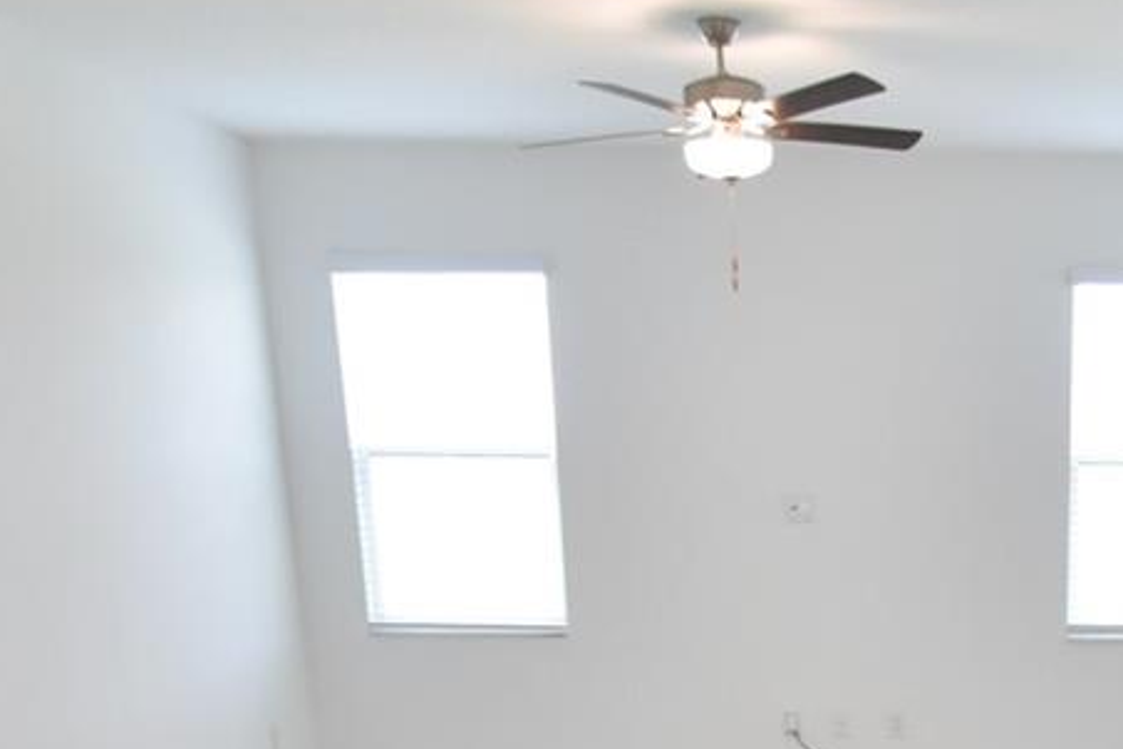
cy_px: 1052
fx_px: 1653
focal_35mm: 53
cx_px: 979
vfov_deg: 22.1
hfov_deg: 35.6
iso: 800
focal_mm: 10
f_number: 3.5
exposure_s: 1/180
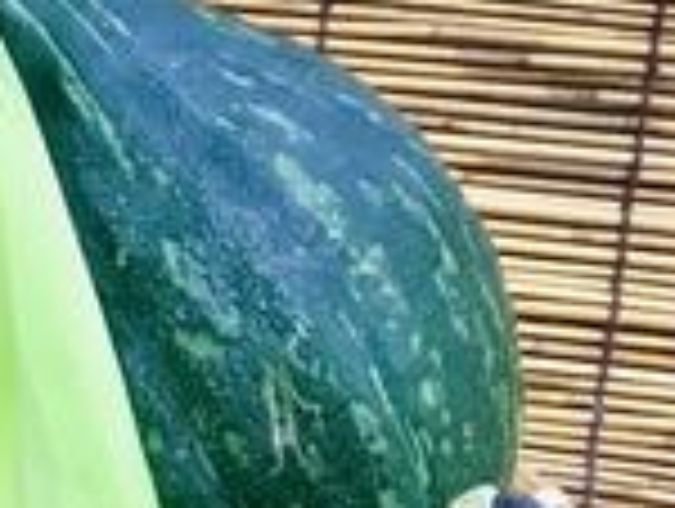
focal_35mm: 136
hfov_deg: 13.0
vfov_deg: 9.8
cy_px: 1151
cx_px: -558
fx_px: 2656
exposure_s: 1/24
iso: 40
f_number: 1.8
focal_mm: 3.99
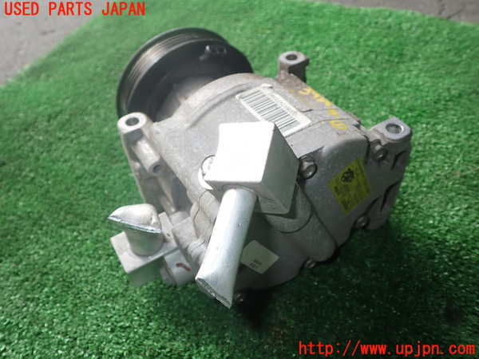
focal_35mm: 30
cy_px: 180
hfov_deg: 60.0
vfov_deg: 46.8
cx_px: 240
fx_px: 415
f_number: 6.3
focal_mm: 5.4
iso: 100
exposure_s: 1/50
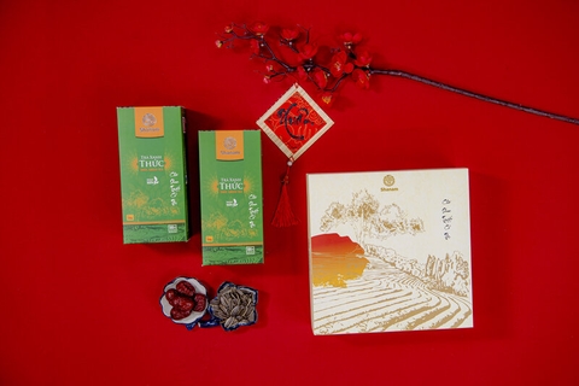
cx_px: 290
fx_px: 724
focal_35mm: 45
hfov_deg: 43.6
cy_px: 193
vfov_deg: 29.9
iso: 100
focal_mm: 45
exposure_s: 1/80
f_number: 4.5
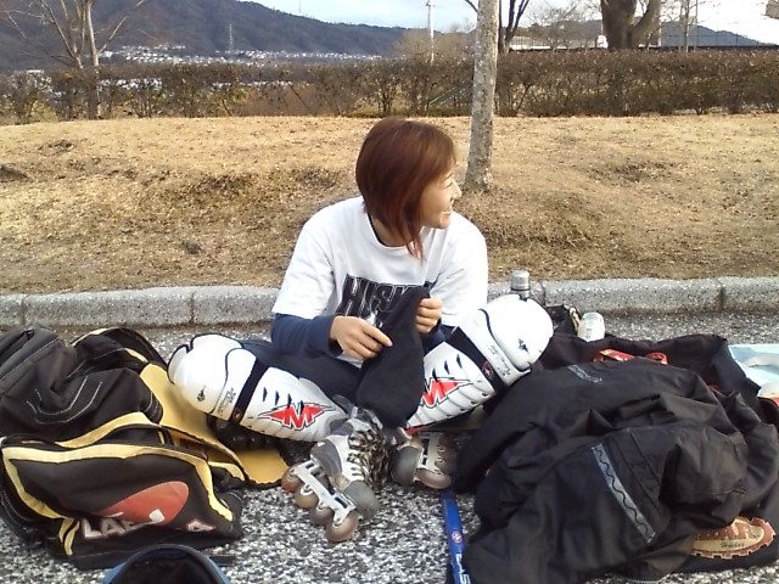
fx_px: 653
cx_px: 390
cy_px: 292
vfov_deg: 48.2
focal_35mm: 29
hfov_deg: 61.7
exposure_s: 1/154
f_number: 3.5
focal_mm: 3.73
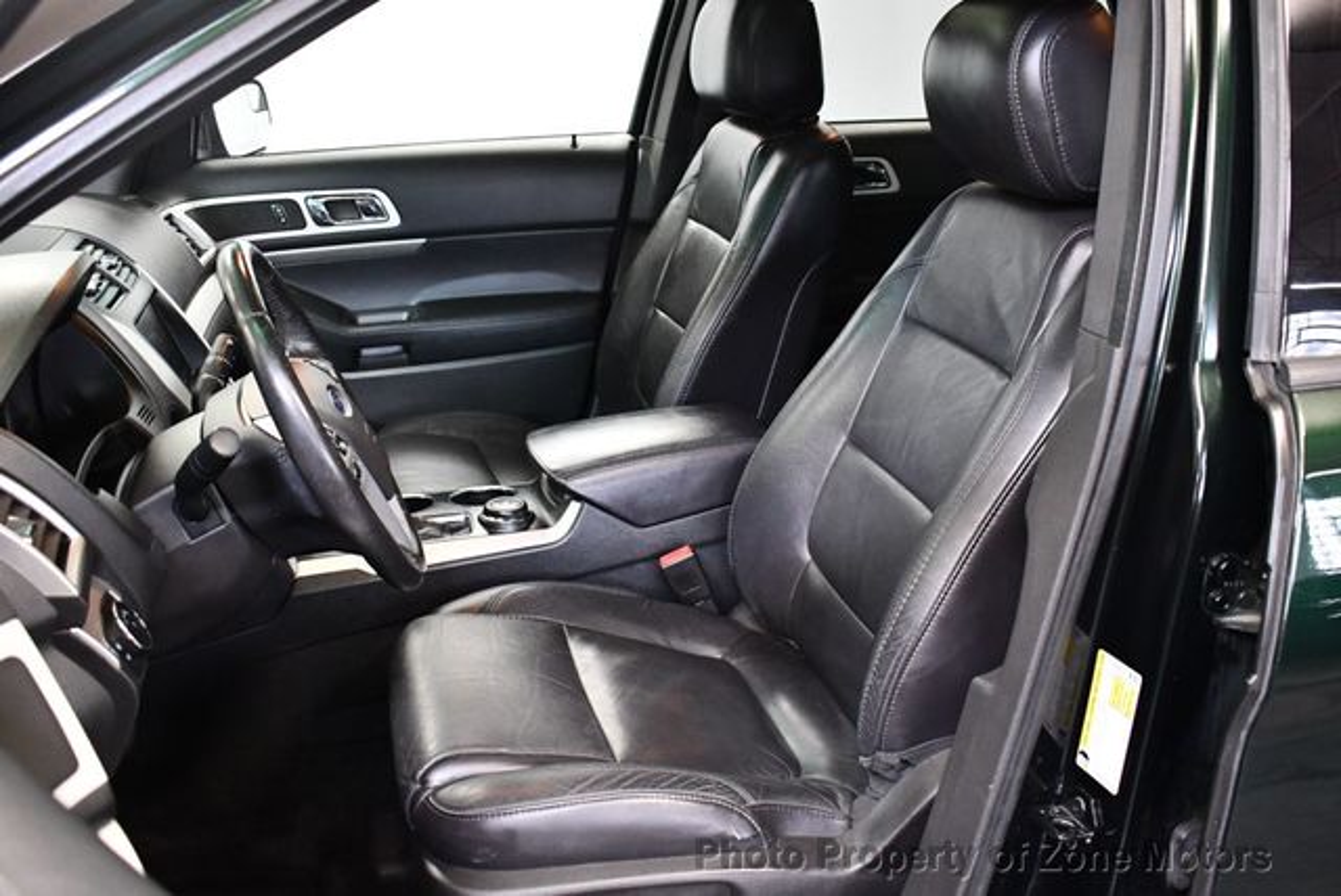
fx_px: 1342
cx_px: 670
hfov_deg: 53.1
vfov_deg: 36.9
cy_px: 448
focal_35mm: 36
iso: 3200
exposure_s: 1/125
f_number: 3.5
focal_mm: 18
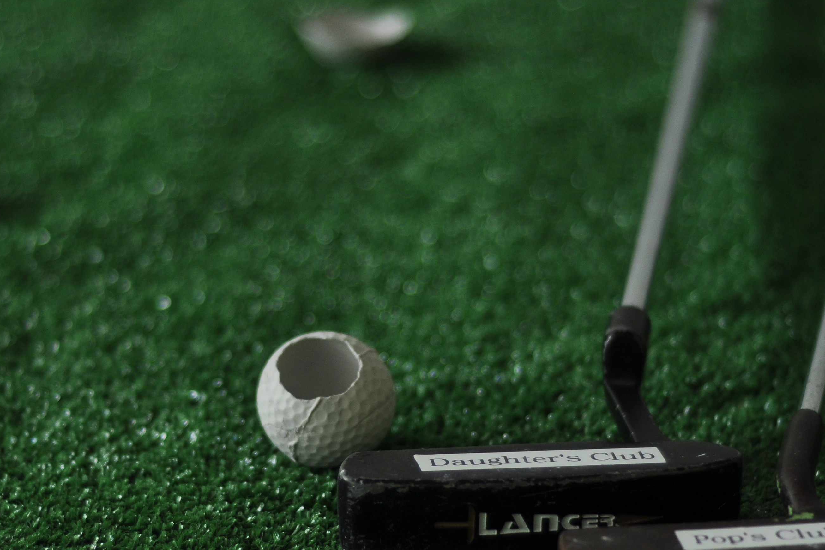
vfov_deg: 11.1
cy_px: 300
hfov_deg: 16.6
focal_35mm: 123
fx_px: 2818
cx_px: 359
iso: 250
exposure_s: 1/250
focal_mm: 50
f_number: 1.8
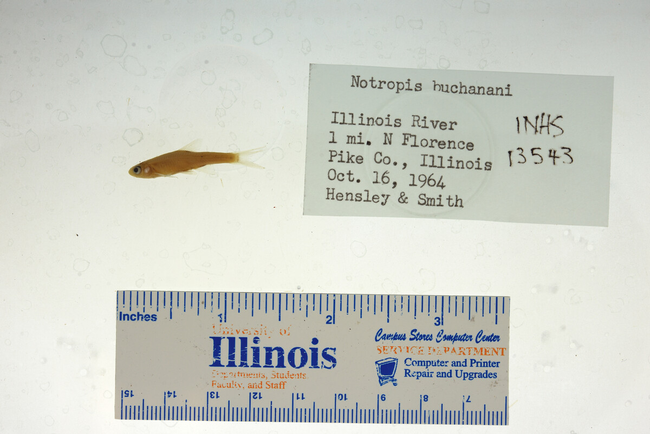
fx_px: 1084
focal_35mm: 60
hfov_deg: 33.4
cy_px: 217
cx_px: 325
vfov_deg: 22.6
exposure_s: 1/200
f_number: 10
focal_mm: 60
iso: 100
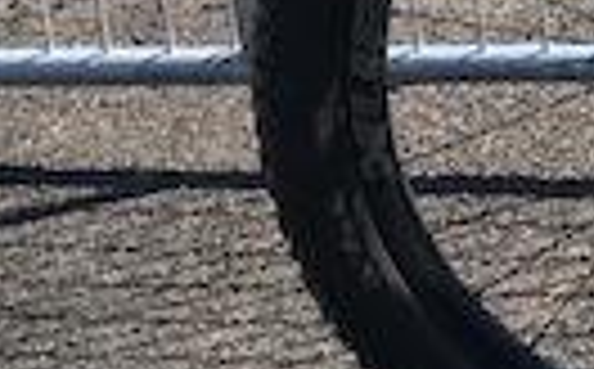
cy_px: -446
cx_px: 1544
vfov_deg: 6.7
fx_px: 3022
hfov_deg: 9.6
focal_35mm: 187
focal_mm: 4.15
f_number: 2.2
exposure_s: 1/693
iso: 25
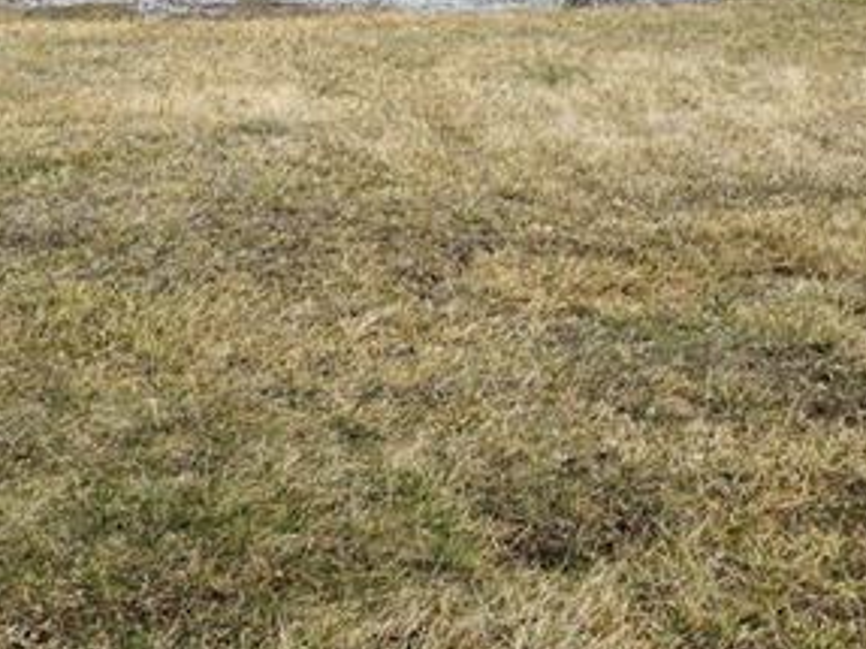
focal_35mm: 82
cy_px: 3
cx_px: 238
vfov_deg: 17.6
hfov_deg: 23.6
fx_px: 2051
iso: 80
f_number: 1.7
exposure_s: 1/10000
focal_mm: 6.3
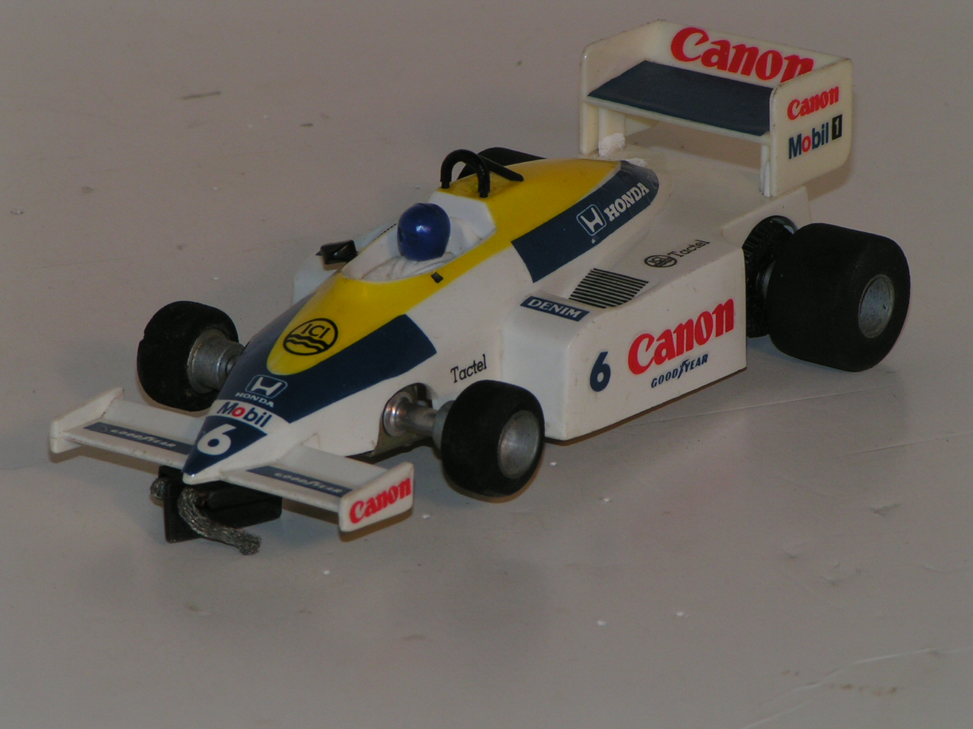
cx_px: 486
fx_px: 6352
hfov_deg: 8.8
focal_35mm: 226
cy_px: 364
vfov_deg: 6.6
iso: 50
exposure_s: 1/250
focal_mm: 34.5
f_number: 5.6
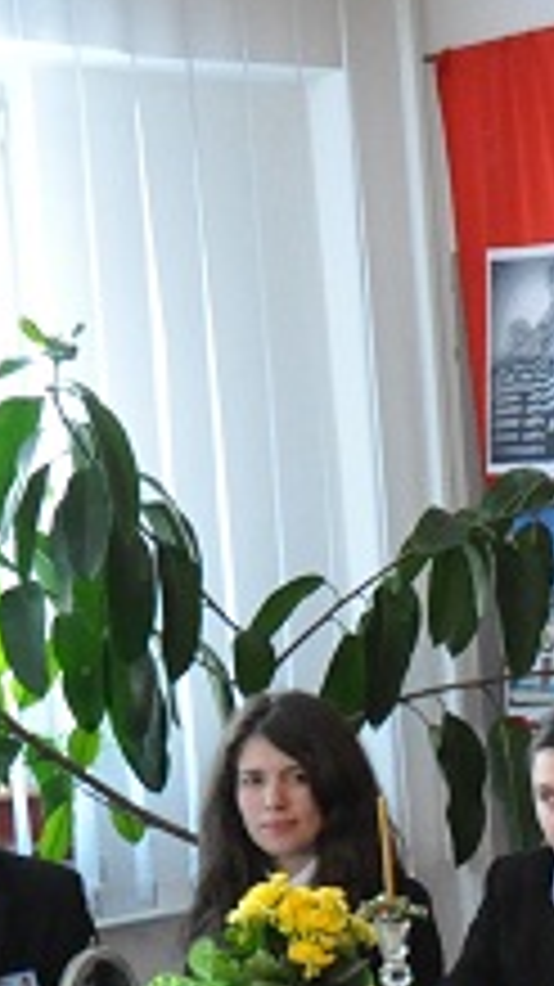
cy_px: 1096
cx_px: 874
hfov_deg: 9.1
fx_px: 3373
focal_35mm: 129
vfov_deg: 16.1
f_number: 5.6
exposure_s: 1/125
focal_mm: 20
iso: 2500
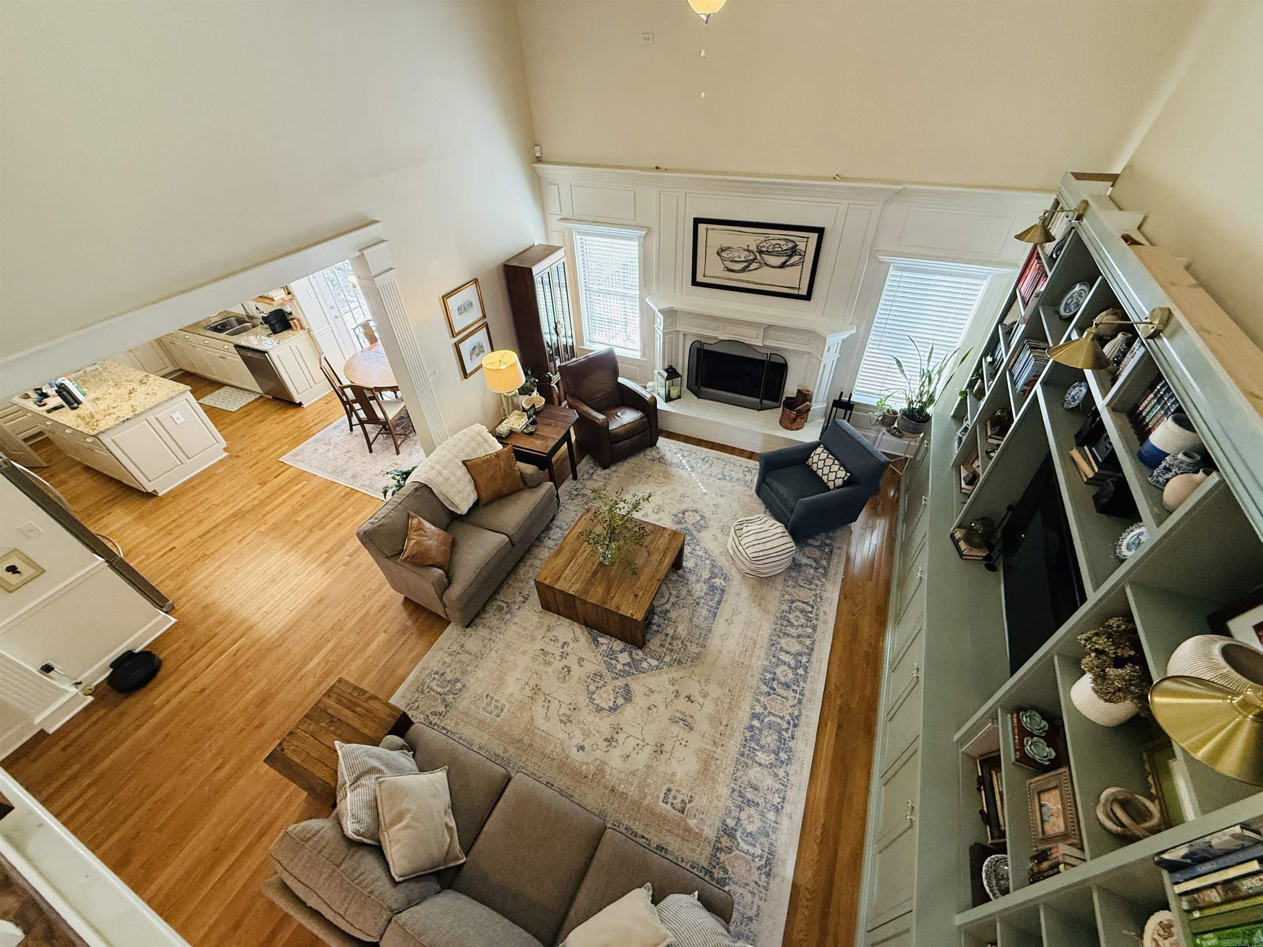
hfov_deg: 102.1
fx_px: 511
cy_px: 474
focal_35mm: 14
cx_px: 632
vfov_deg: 85.7
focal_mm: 2.22
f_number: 2.2
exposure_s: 1/120
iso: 400
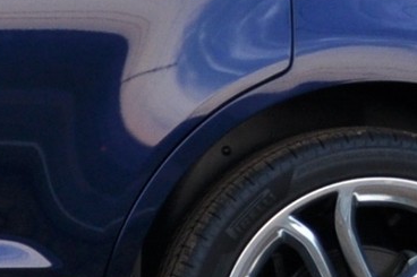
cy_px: -109
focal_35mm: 285
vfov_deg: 4.8
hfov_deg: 7.0
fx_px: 3300
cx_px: -339
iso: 200
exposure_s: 1/60
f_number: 4.5
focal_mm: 28
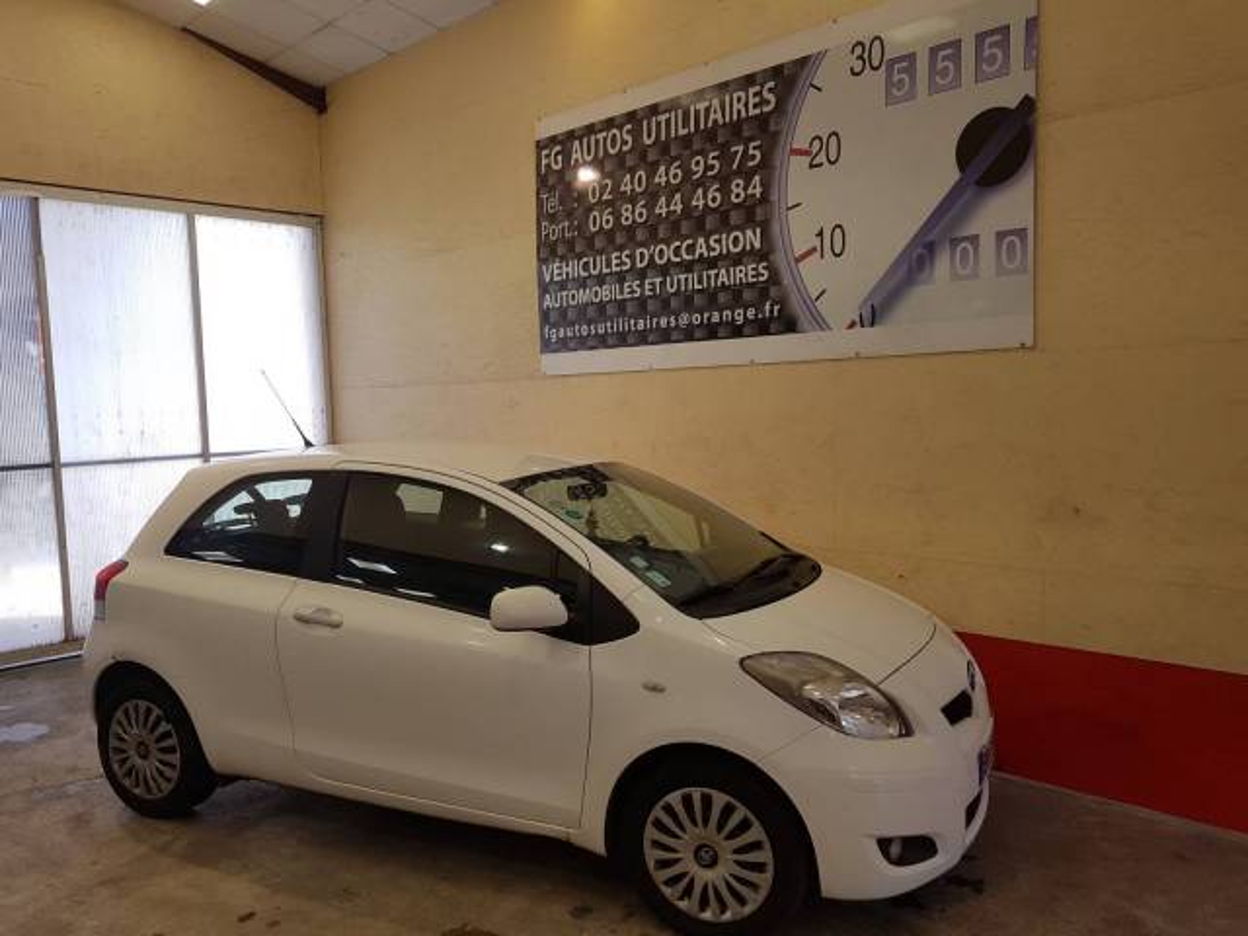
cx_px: 624
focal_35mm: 26
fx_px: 937
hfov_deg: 67.3
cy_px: 468
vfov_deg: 53.1
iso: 50
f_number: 1.7
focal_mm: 4.2
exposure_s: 1/147
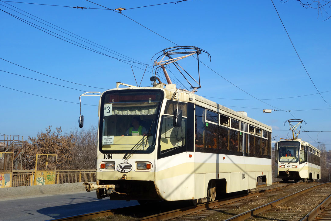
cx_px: 181
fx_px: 506
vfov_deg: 24.6
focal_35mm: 55
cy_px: 109
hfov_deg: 36.2
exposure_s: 1/500
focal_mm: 18.66
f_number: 7.1
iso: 125
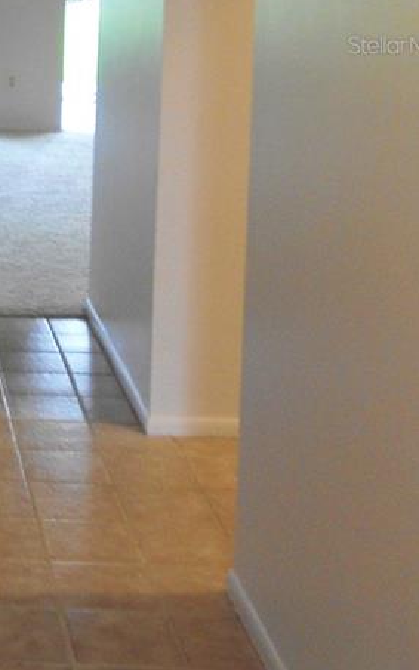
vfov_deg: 27.1
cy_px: 44
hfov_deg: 16.3
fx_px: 1334
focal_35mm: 73
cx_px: -213
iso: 80
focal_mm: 4.6
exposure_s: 1/13
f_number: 3.2
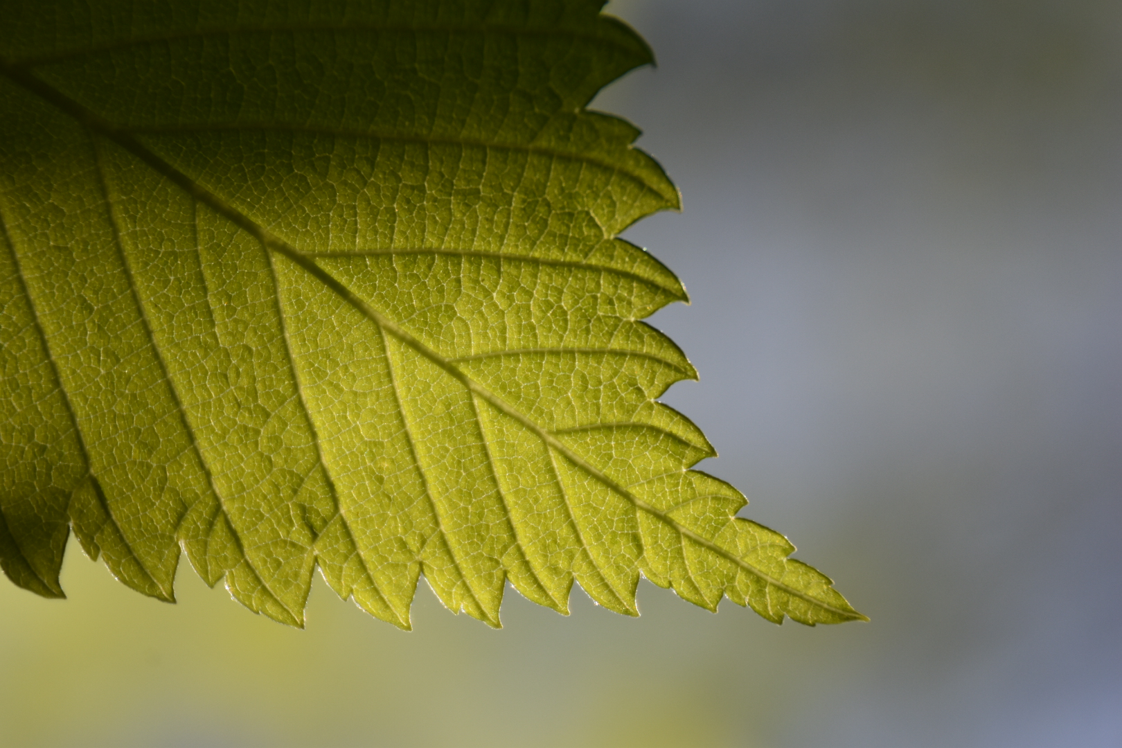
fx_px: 6544
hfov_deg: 9.8
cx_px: 561
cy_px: 374
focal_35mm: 210
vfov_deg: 6.5
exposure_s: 1/500
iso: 360
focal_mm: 140
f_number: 5.6
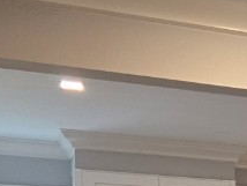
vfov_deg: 12.3
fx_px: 786
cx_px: 399
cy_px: 340
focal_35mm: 110
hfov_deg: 16.0
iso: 160
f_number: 1.8
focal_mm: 5.4
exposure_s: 1/120
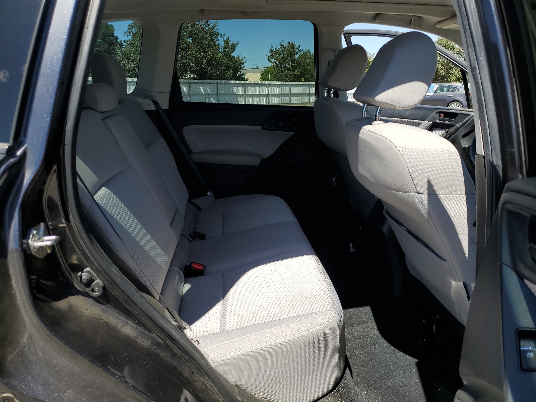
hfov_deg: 67.3
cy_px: 201
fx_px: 403
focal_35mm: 26
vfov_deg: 53.1
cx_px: 268
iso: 50
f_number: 1.5
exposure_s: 1/2000
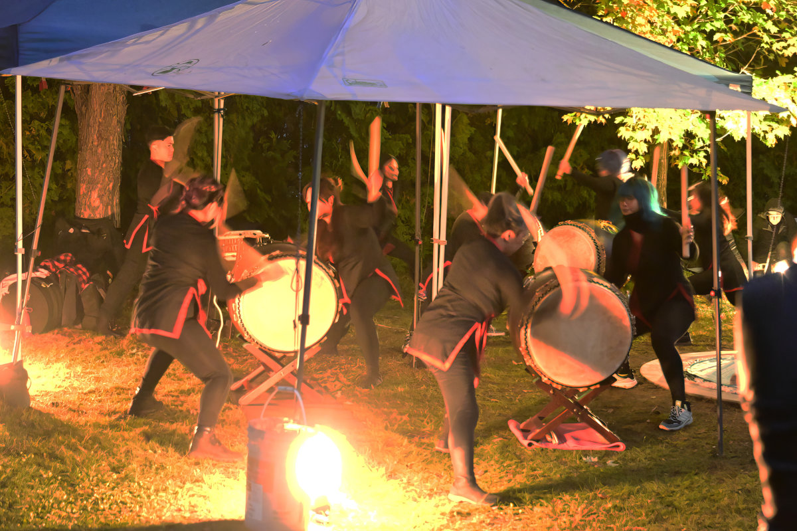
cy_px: 266
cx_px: 398
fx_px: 1505
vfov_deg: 20.0
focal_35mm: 68
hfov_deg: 29.7
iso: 25600
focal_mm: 68
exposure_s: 1/13
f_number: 4.8
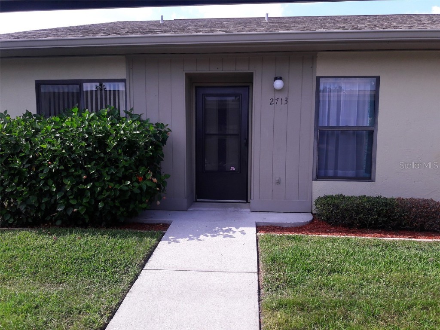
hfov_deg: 63.4
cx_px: 220
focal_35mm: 28
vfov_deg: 49.7
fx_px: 356
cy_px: 165
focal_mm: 3.7
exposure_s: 1/635
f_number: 1.9
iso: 40
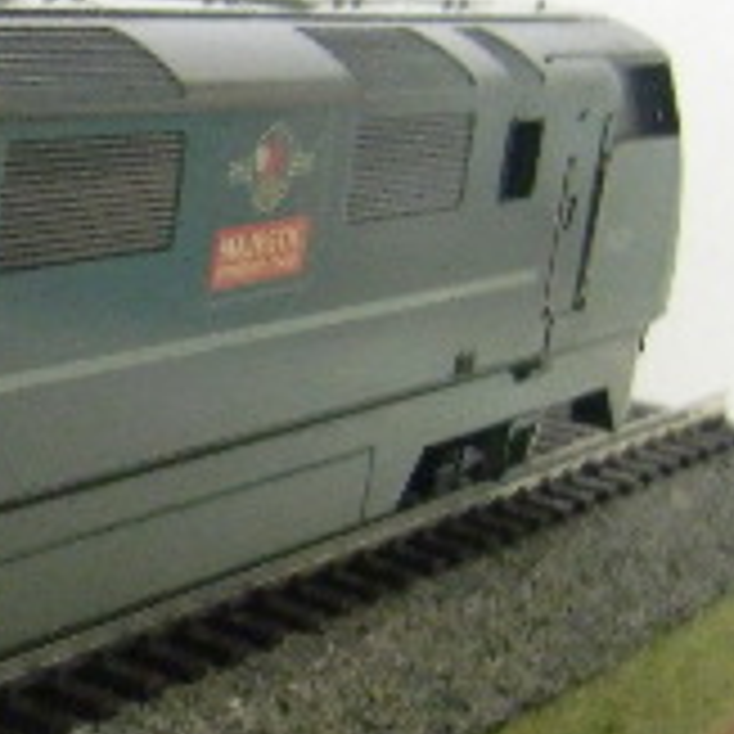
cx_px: -500
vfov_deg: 17.9
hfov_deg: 15.8
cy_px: 482
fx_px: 2327
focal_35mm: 97
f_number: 2.6
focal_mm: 4.9
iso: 400
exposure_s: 1/6
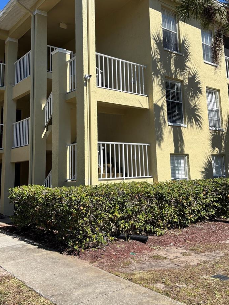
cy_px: 117
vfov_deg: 53.4
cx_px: 116
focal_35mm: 34
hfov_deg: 41.8
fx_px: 300
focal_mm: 5.96
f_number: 1.6
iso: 50
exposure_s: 1/2857
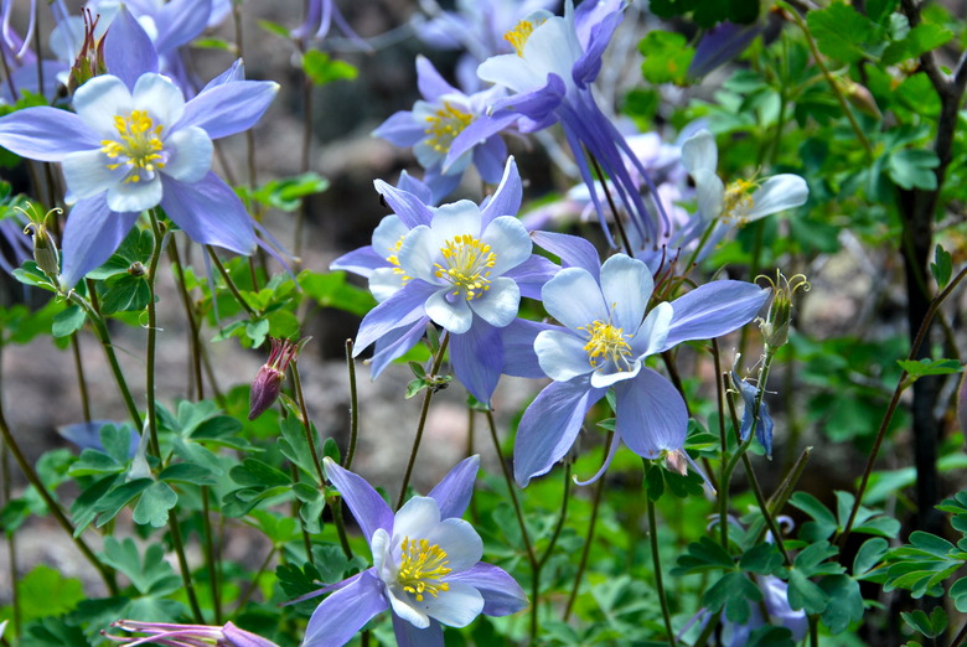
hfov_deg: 18.2
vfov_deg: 12.2
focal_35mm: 112
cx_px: 484
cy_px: 324
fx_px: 3025
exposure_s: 1/60
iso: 100
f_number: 10
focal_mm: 75
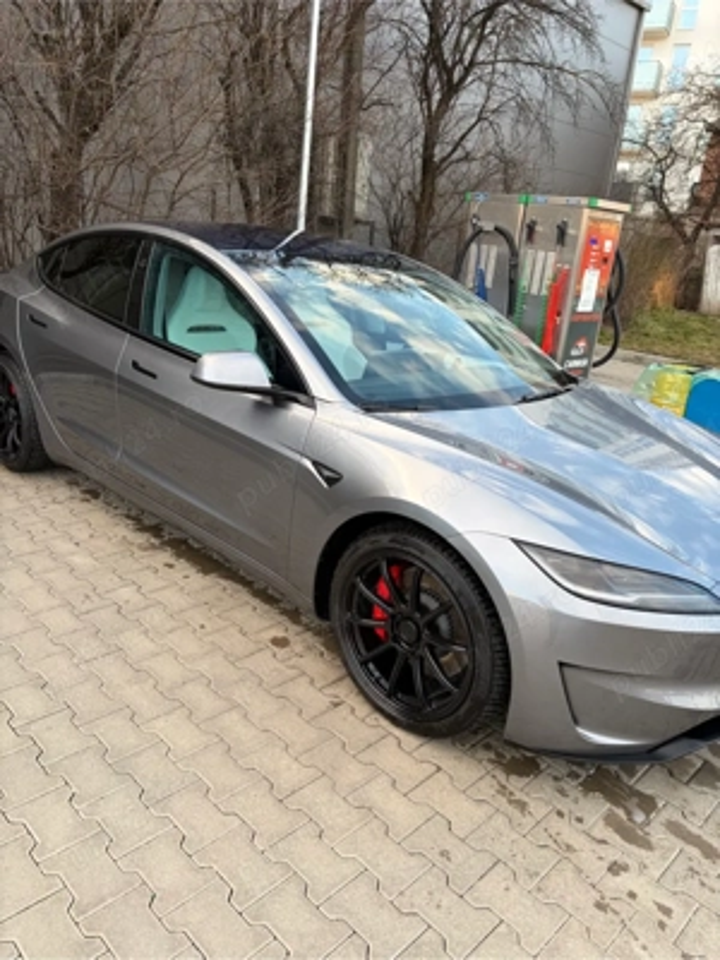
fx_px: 721
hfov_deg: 53.1
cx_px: 360
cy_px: 480
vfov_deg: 67.3
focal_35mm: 26
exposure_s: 1/122
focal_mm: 5.96
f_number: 1.6
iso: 40
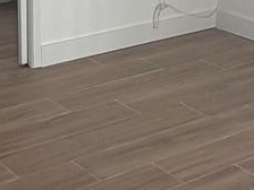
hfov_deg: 19.6
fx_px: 734
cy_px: 74
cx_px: 96
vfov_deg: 14.8
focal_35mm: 100
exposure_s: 1/121
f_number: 2.2
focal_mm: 2.22
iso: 80
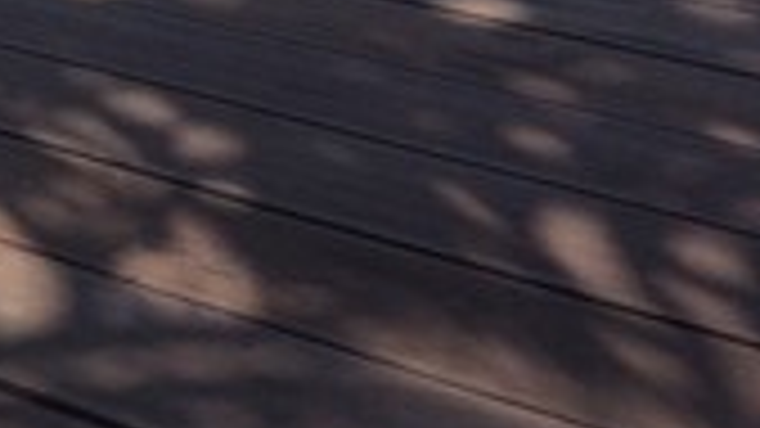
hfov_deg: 16.1
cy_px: -311
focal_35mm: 132
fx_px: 2660
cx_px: 117
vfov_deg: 8.8
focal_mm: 3.3
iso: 32
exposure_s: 1/733
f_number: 2.4
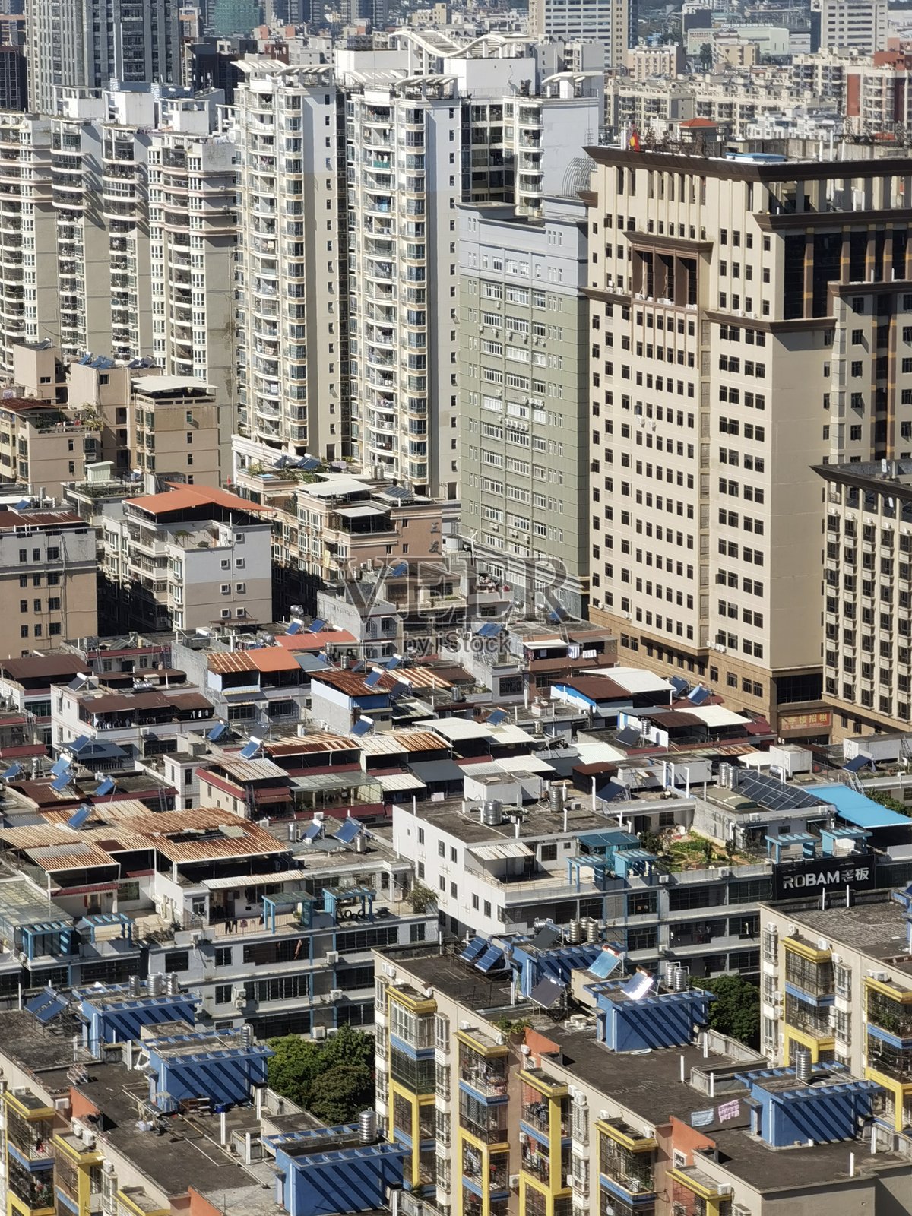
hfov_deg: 13.5
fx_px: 3864
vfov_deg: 17.9
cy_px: 608
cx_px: 456
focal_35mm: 110
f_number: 2.4
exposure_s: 1/1949
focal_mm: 7.48
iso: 50
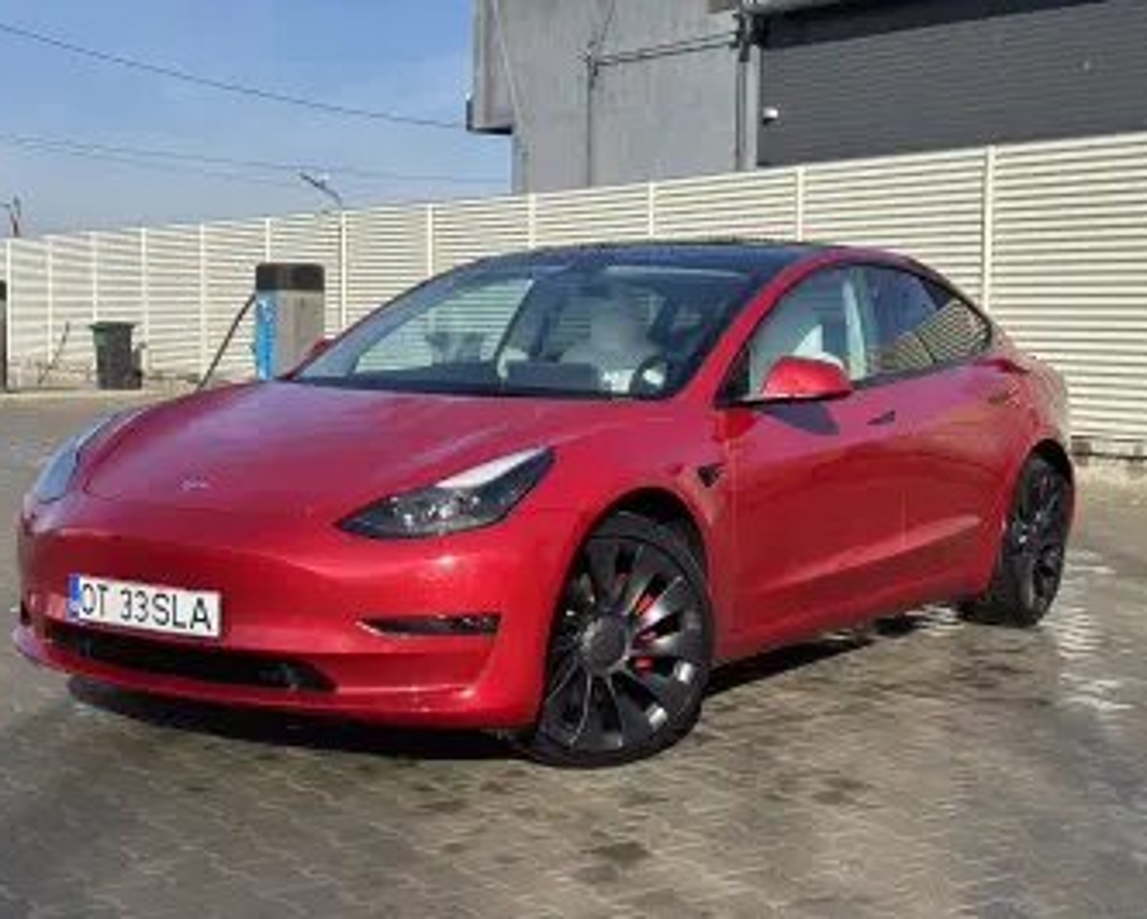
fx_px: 1868
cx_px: 577
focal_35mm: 55
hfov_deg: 34.1
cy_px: 460
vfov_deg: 27.6
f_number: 1.6
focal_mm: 5.96
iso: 32
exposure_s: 1/2151
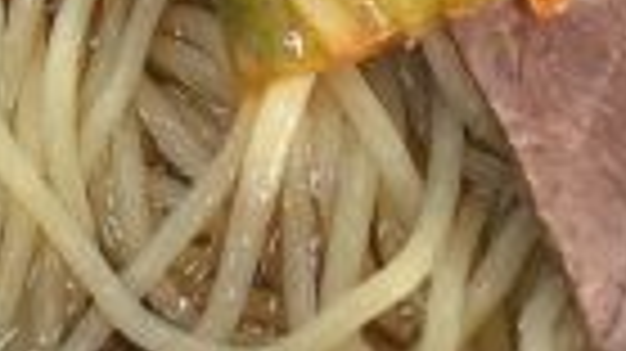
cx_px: 167
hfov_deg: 13.9
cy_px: -403
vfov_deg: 7.5
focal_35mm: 154
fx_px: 2555
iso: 25
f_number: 1.8
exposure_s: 1/33
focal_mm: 3.99
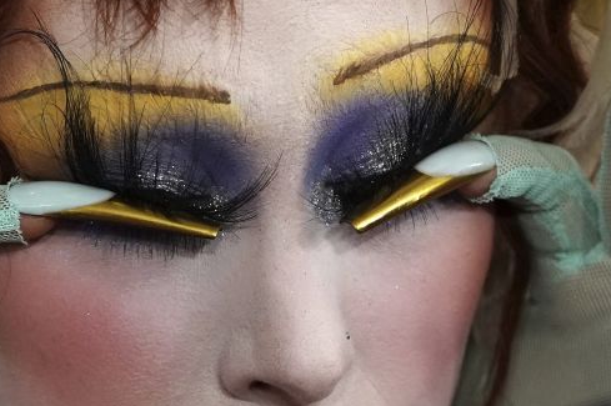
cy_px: 306
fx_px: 12394
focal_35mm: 731
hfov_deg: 2.8
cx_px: 286
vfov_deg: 1.9
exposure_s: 1/640
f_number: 5.6
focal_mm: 288
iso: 4000
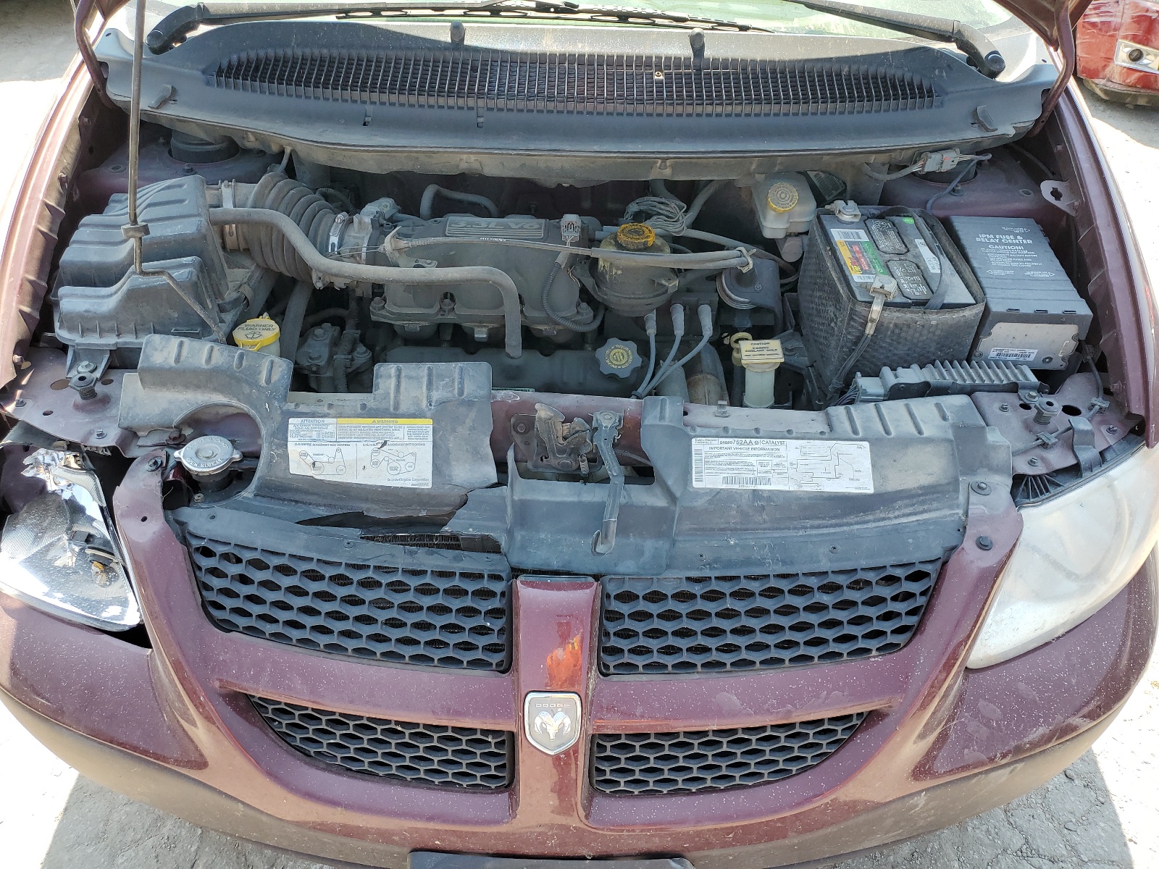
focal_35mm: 26
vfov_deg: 53.1
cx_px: 580
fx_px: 871
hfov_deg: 67.3
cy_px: 434
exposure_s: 1/588
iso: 50
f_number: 1.5
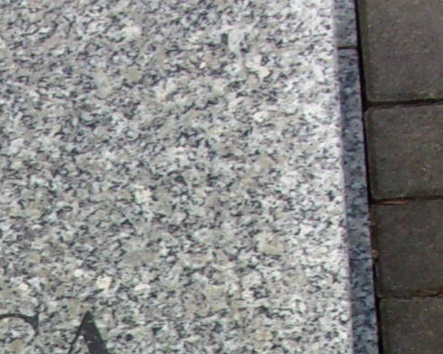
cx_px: -218
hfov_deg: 12.9
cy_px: 770
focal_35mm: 142
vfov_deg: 9.9
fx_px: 1861
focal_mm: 5.1
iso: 80
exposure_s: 1/56
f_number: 10.8
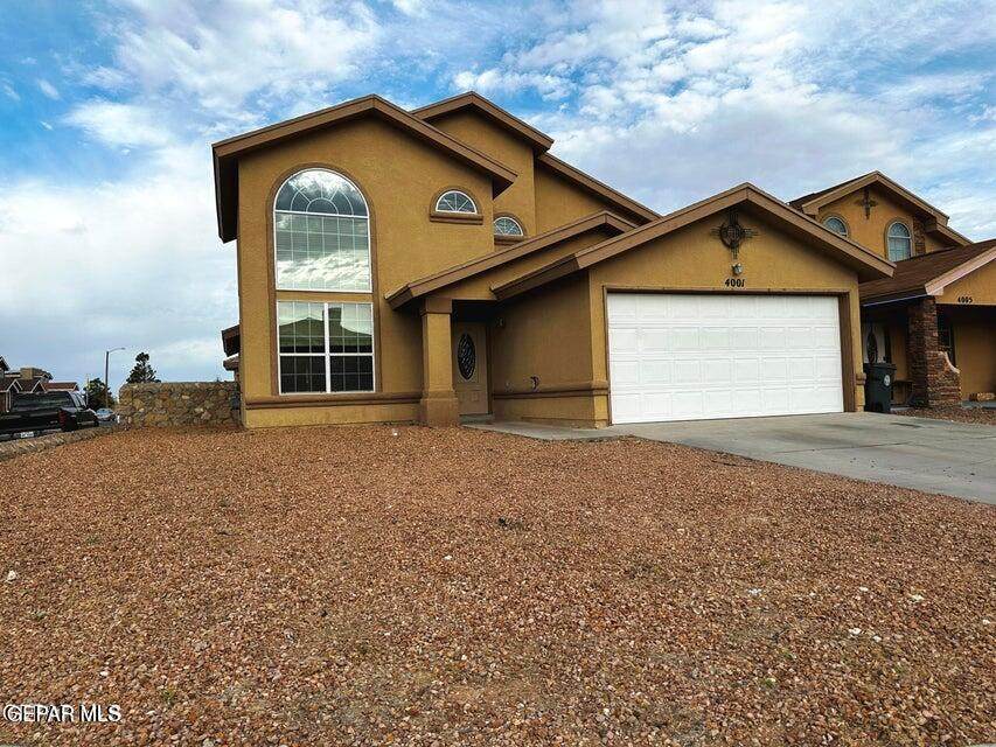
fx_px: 691
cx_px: 498
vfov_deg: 56.8
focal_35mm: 24
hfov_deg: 71.6
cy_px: 374
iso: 80
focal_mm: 6.86
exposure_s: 1/2882
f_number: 1.78
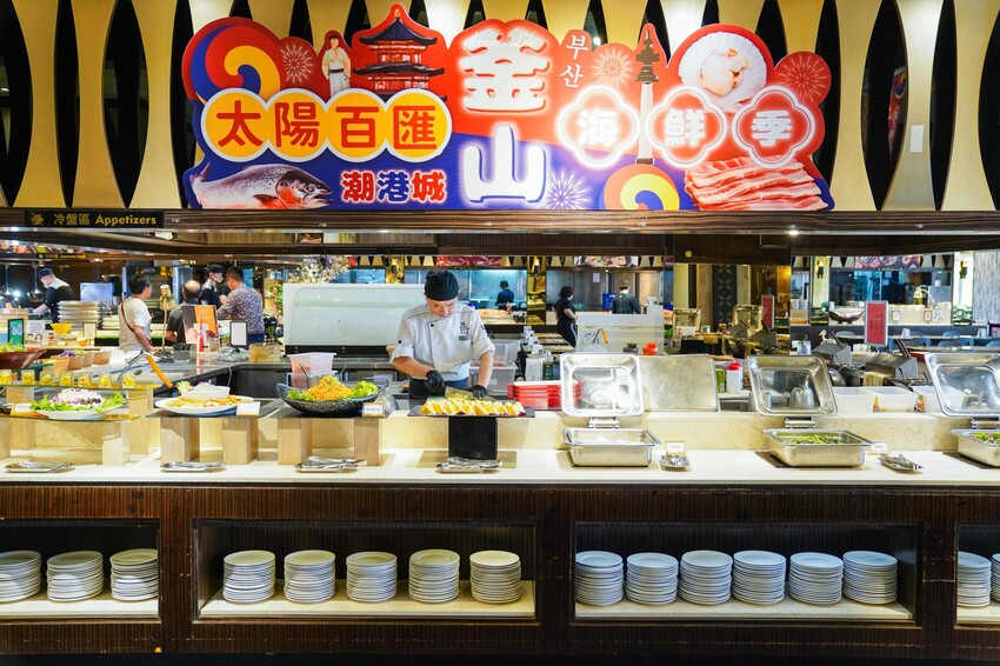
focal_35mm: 34
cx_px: 500
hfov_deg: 55.8
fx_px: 944
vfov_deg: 38.9
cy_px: 333
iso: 800
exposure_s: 1/40
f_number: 3.2
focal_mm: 34
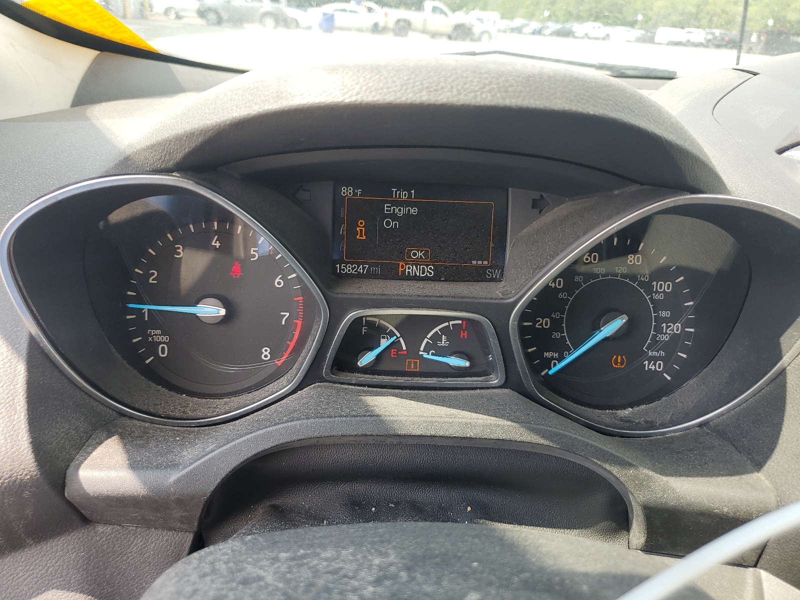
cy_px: 300
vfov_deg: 53.1
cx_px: 400
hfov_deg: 67.3
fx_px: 601
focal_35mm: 26
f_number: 1.5
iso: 50
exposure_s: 1/345
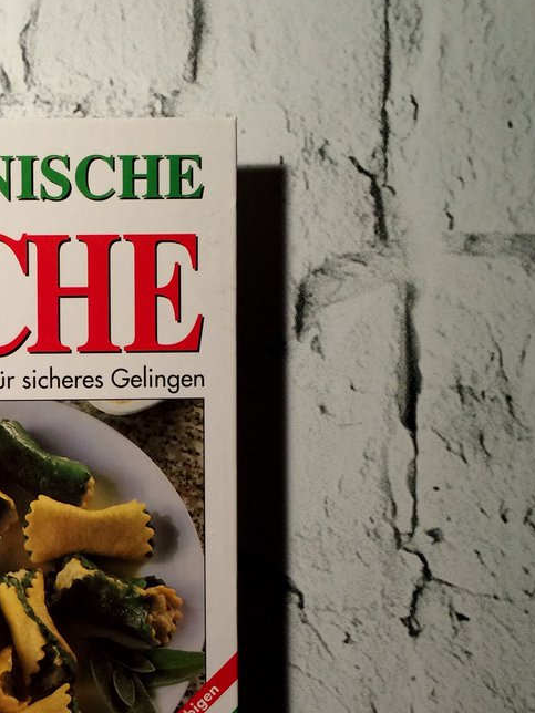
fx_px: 1236
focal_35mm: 60
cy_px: 547
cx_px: 39
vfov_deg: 31.5
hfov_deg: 23.7
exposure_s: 1/33
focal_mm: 4.15
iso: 50
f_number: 2.2
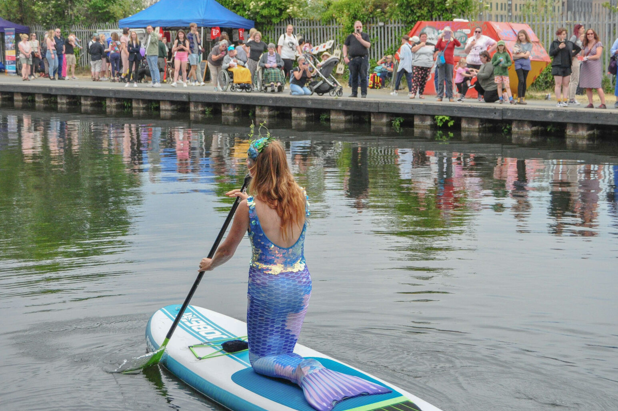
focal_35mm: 60
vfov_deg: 22.6
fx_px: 1029
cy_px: 204
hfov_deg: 33.4
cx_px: 296
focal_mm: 38
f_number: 5.6
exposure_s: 1/2500
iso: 1600
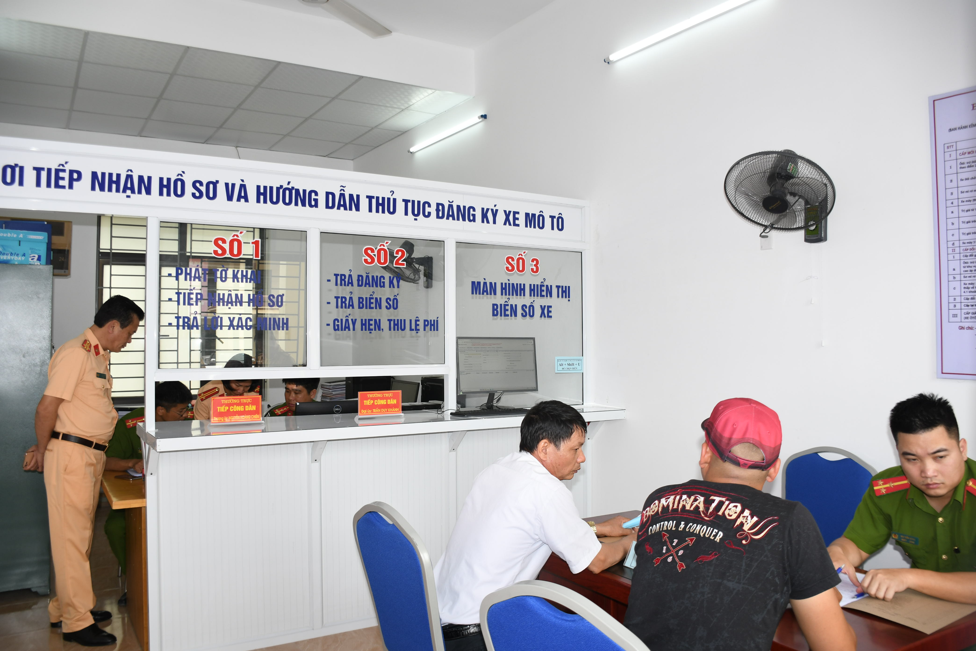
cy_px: 326
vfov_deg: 47.9
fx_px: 732
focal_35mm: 27
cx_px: 488
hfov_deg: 67.4
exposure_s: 1/200
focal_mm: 18
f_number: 3.5
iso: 250
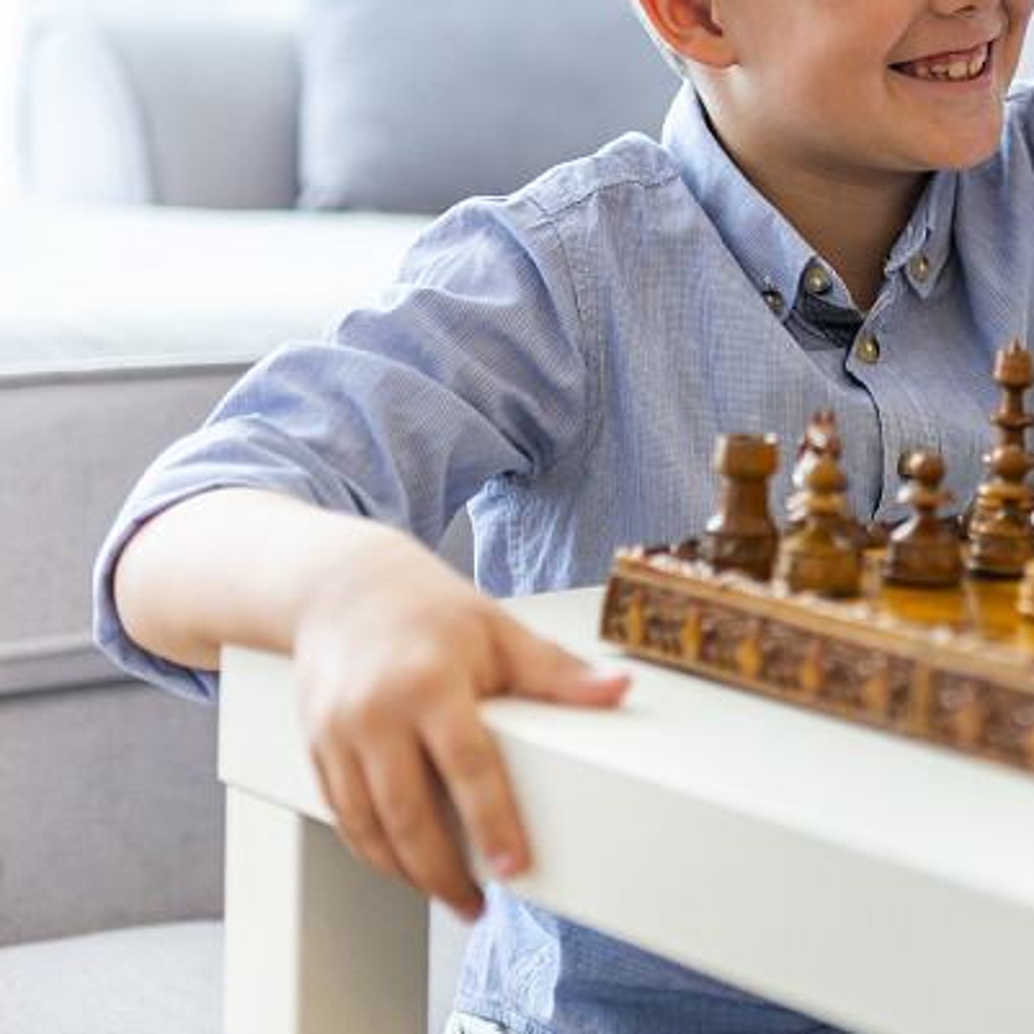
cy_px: 90
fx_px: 3210
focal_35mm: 95
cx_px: 1258
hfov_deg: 17.4
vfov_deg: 18.0
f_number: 1.4
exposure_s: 1/250
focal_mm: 35
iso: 250
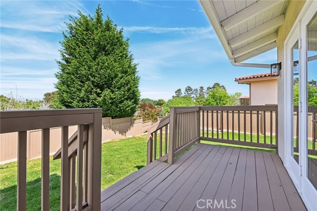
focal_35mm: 16
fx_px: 141
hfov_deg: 96.8
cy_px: 106
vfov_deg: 73.7
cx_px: 158
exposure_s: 1/15
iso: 250
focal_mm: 16
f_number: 25
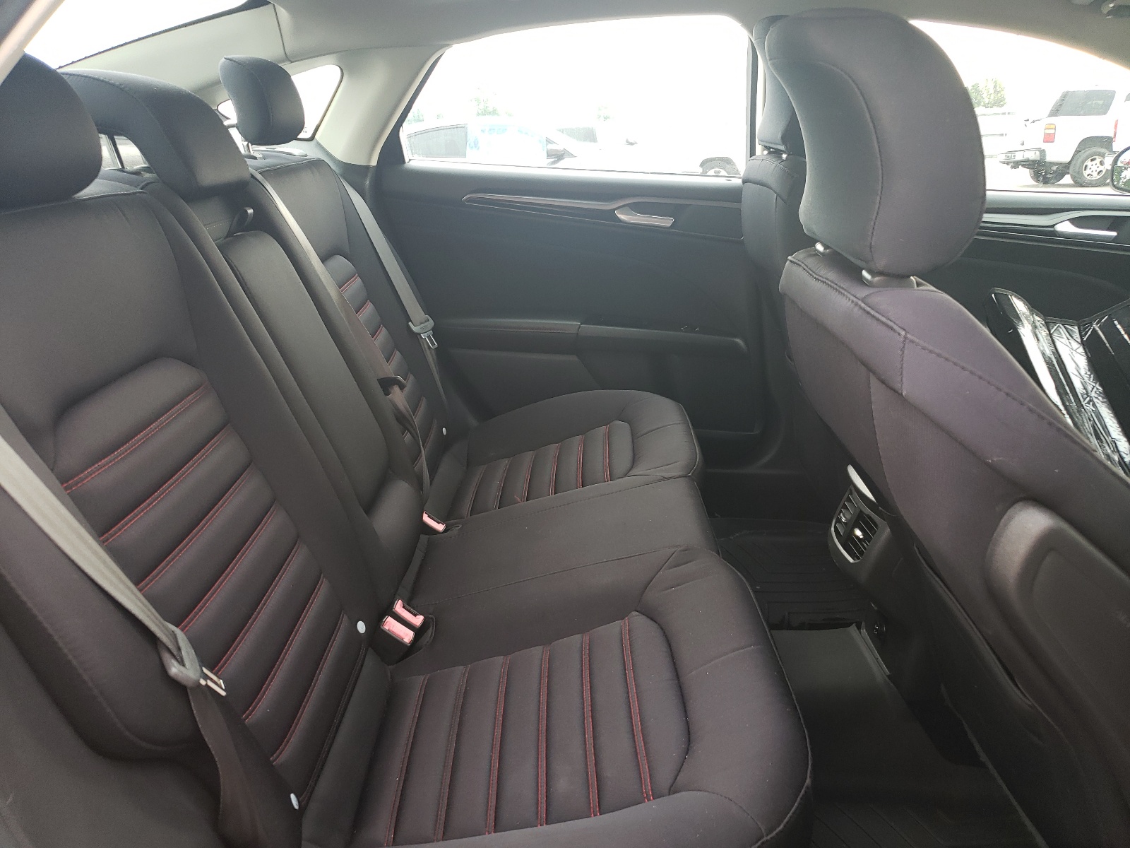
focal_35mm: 26
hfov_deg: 67.3
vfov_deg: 53.1
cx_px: 565
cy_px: 424
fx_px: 849
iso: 84
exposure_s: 1/50
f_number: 1.5
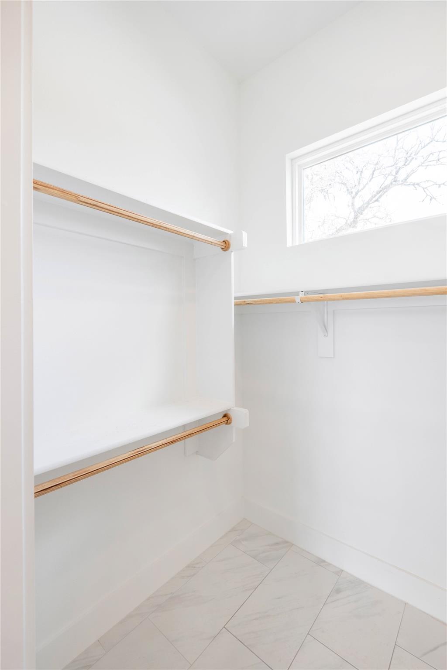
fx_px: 279
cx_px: 224
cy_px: 335
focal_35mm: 15
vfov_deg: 100.4
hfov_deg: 77.3
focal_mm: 10
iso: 320
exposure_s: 1/60
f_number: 4.5
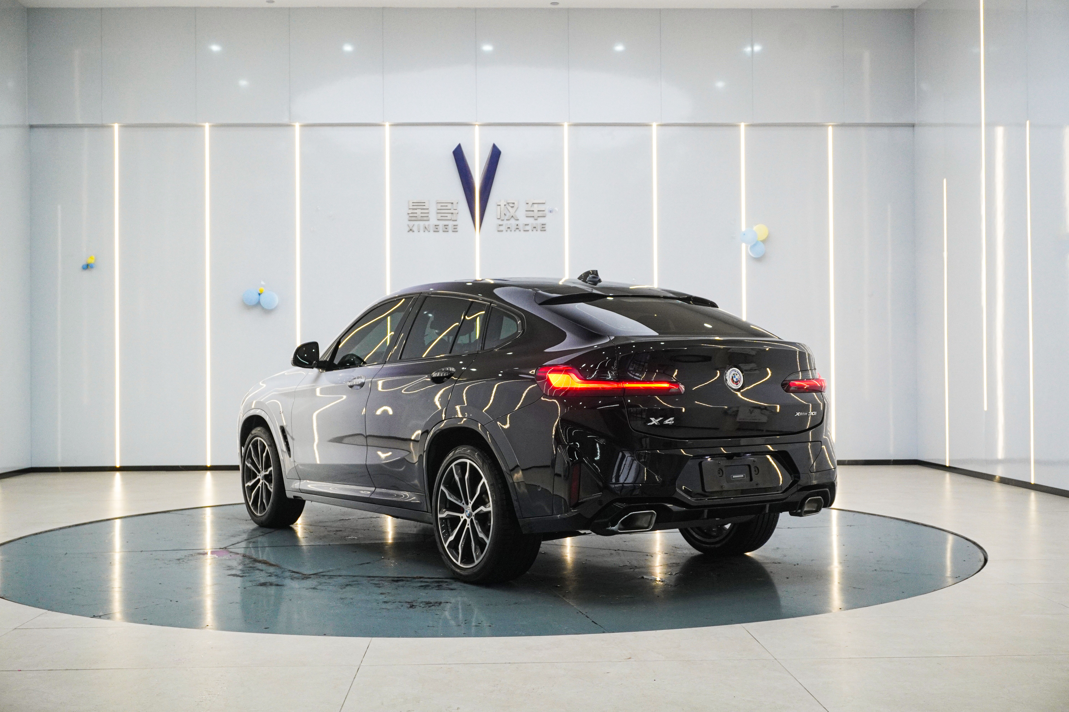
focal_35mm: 42
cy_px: 356
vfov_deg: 31.9
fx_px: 1247
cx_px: 534
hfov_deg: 46.4
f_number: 6.3
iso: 1000
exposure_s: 1/80
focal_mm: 28
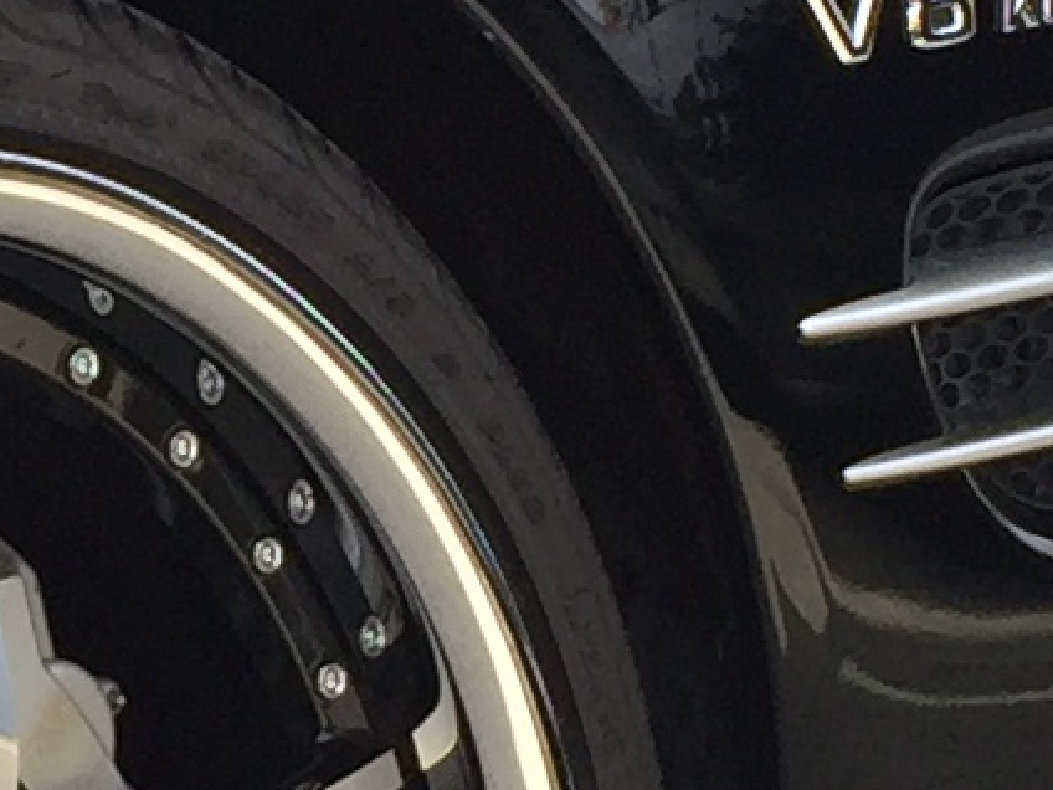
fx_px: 6784
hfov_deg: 8.8
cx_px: 114
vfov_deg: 6.7
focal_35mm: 223
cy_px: 462
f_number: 2.2
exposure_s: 1/425
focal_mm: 4.15
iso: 32
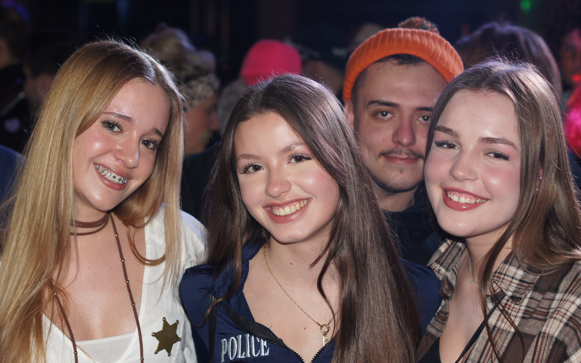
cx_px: 291
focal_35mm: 77
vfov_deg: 16.9
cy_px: 188
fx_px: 1219
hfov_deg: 26.8
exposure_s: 1/80
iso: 400
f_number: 3.2
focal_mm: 50
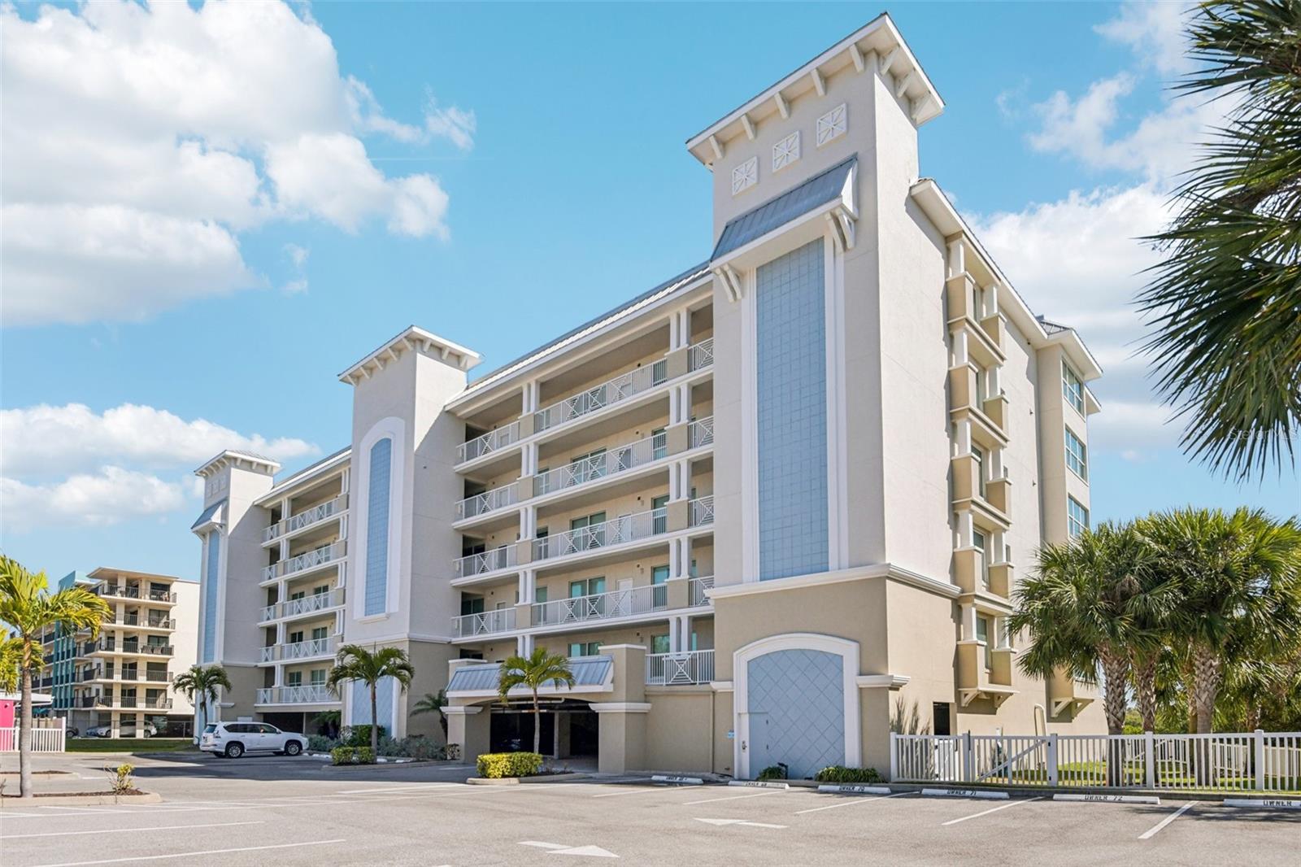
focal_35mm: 19
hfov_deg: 86.9
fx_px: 686
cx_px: 650
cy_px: 434
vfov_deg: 64.5
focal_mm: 19
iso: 400
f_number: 8
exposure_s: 1/1600
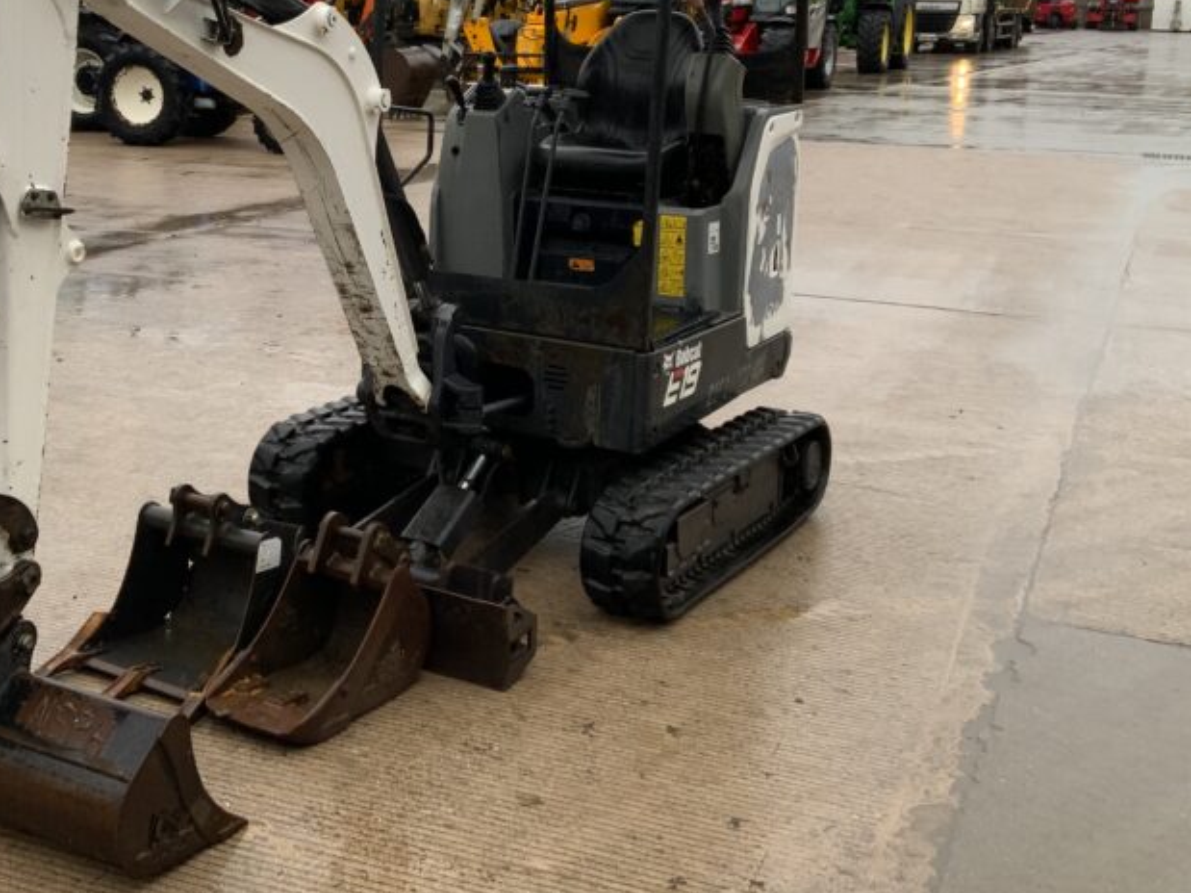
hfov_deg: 39.1
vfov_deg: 30.0
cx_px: 379
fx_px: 1651
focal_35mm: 48
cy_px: 291
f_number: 1.8
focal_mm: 3
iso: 25
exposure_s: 1/122
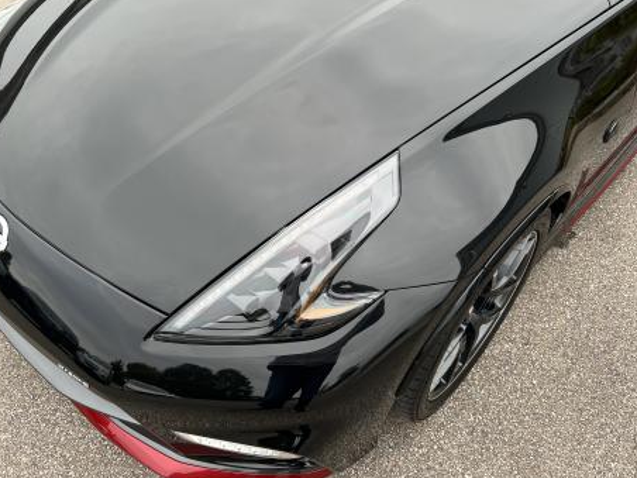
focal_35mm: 29
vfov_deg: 48.2
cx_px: 295
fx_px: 534
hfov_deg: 61.6
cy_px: 237
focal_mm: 5.7
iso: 50
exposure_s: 1/361
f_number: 1.5
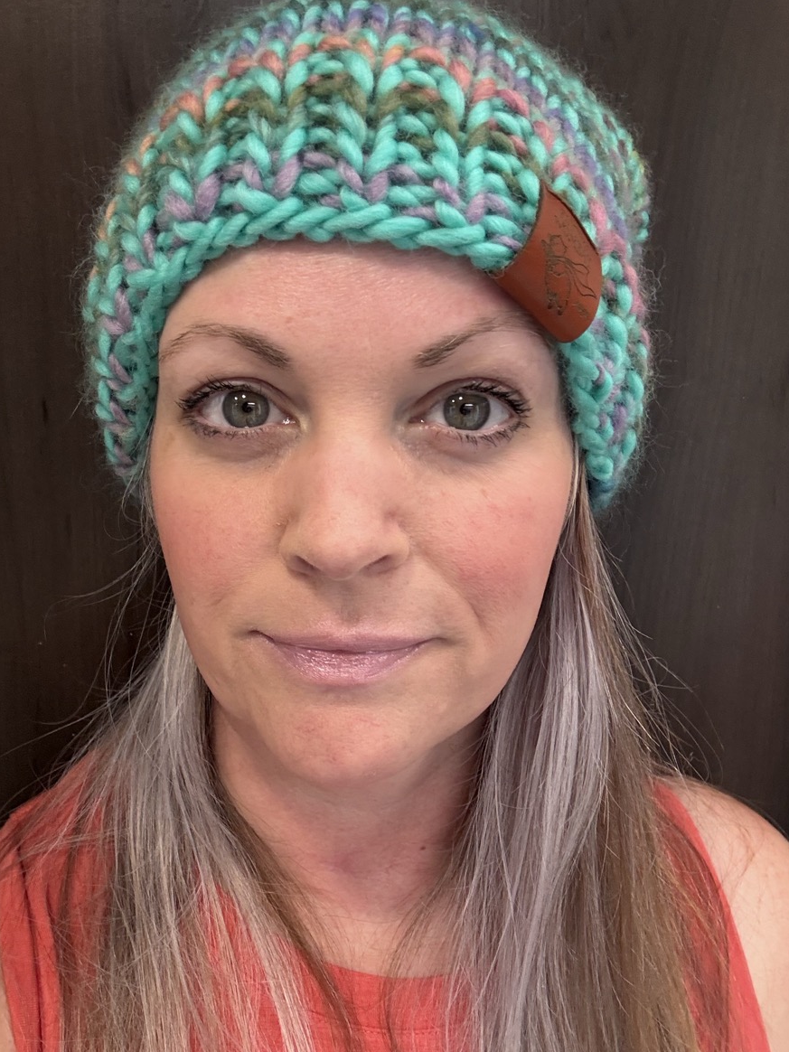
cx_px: 368
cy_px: 562
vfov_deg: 55.3
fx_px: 1003
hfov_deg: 42.9
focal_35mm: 33
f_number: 1.9
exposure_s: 1/60
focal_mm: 2.69
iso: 125
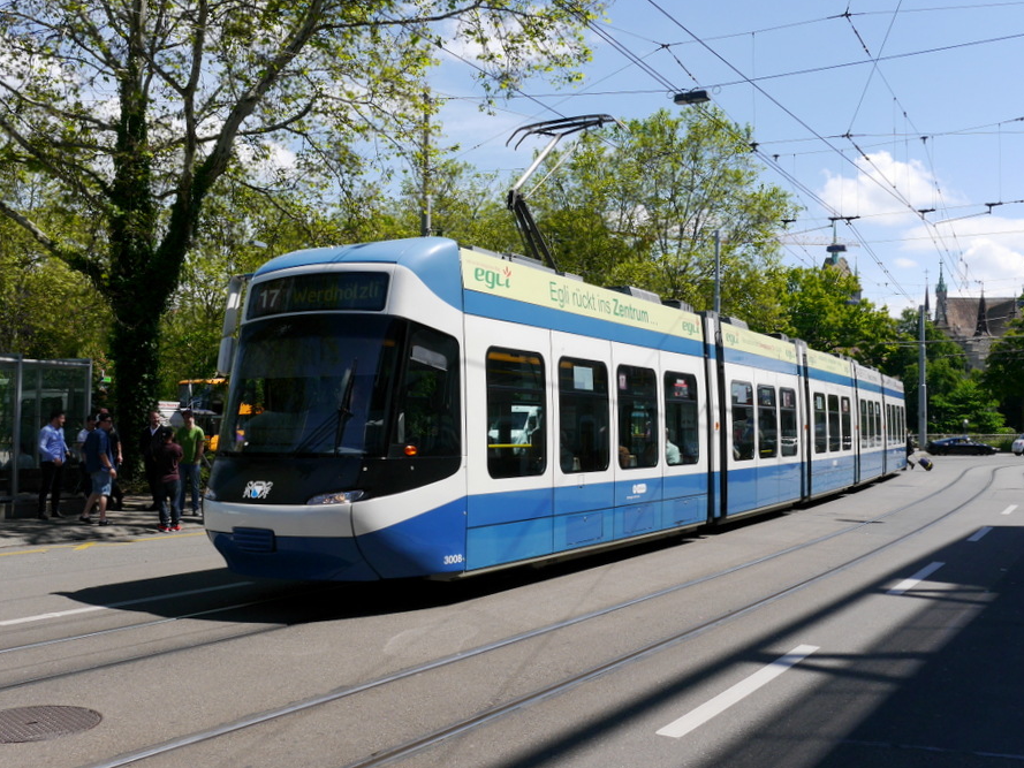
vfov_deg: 39.7
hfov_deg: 51.3
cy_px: 387
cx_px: 491
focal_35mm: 36
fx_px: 1065
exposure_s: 1/400
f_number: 8
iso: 160
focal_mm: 16
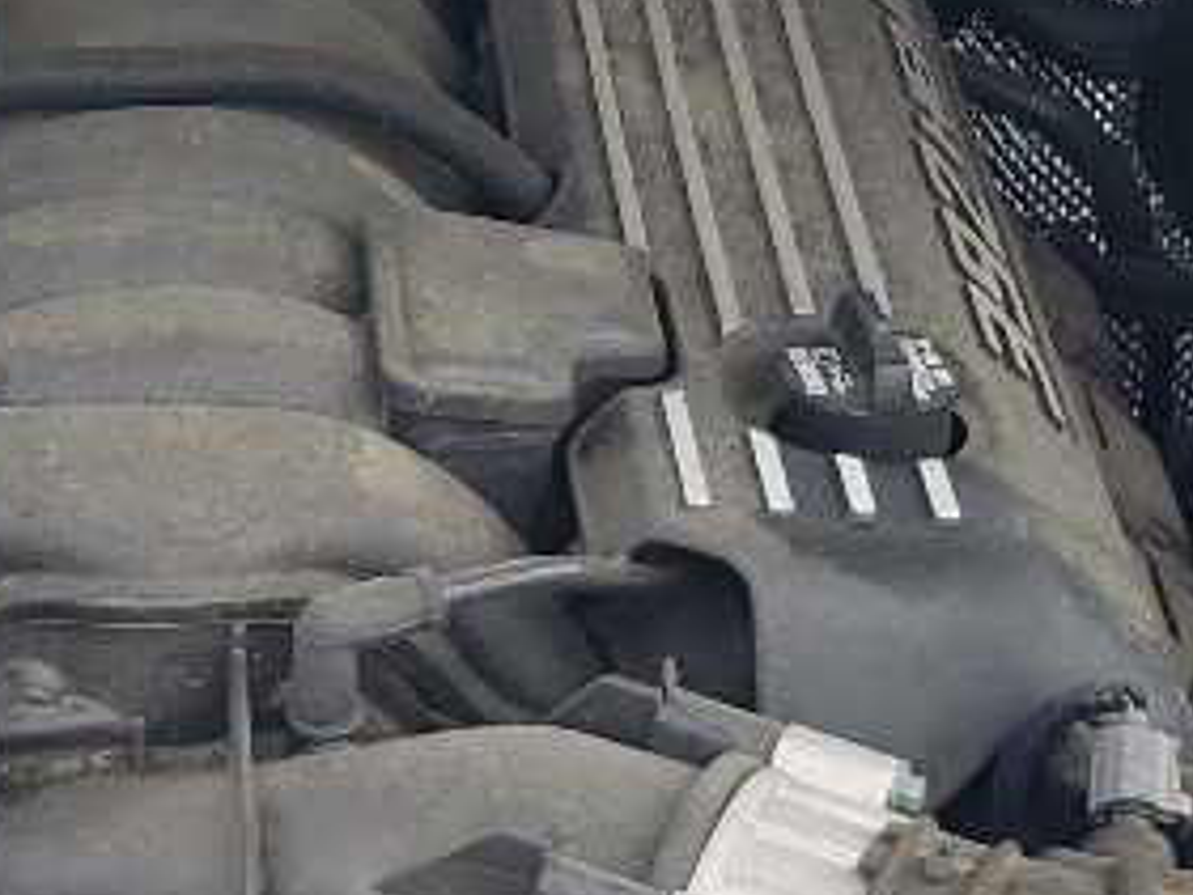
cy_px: 280
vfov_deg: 10.0
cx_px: 76
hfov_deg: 13.2
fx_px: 5103
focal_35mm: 148
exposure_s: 1/476
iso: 50
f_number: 1.5
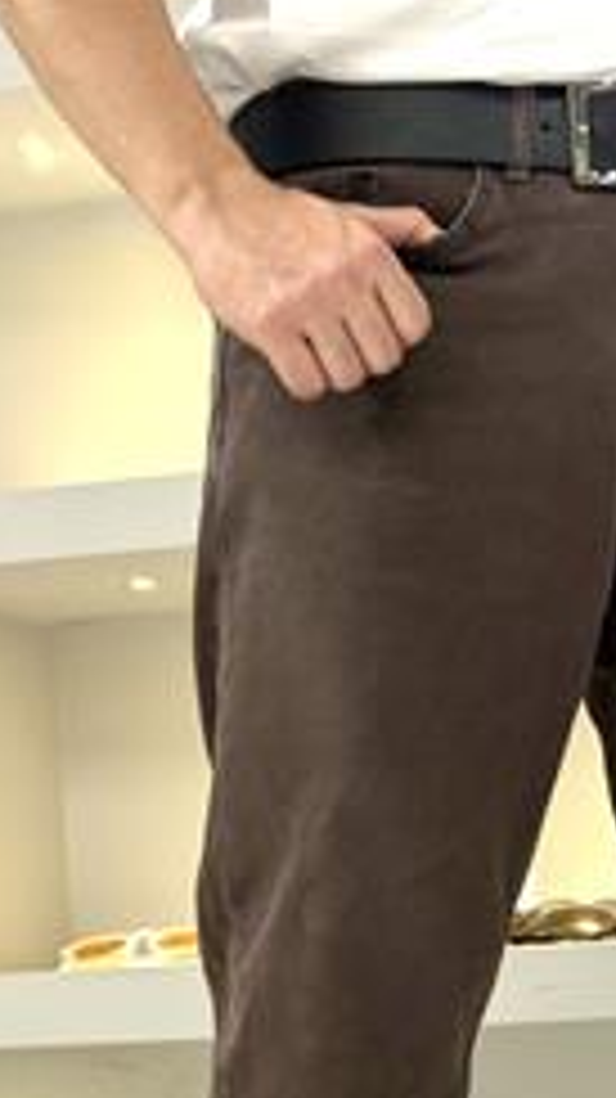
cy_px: 1026
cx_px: 625
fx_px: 2908
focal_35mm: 100
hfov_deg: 12.0
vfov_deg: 20.8
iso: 160
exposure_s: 1/100
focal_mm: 6.76
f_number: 1.78
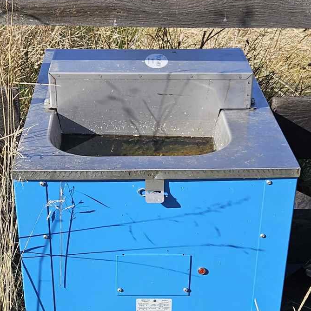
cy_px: 239
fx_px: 712
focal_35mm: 70
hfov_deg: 24.6
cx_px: 117
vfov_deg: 24.3
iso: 25
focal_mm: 5.4
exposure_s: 1/1314
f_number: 1.8
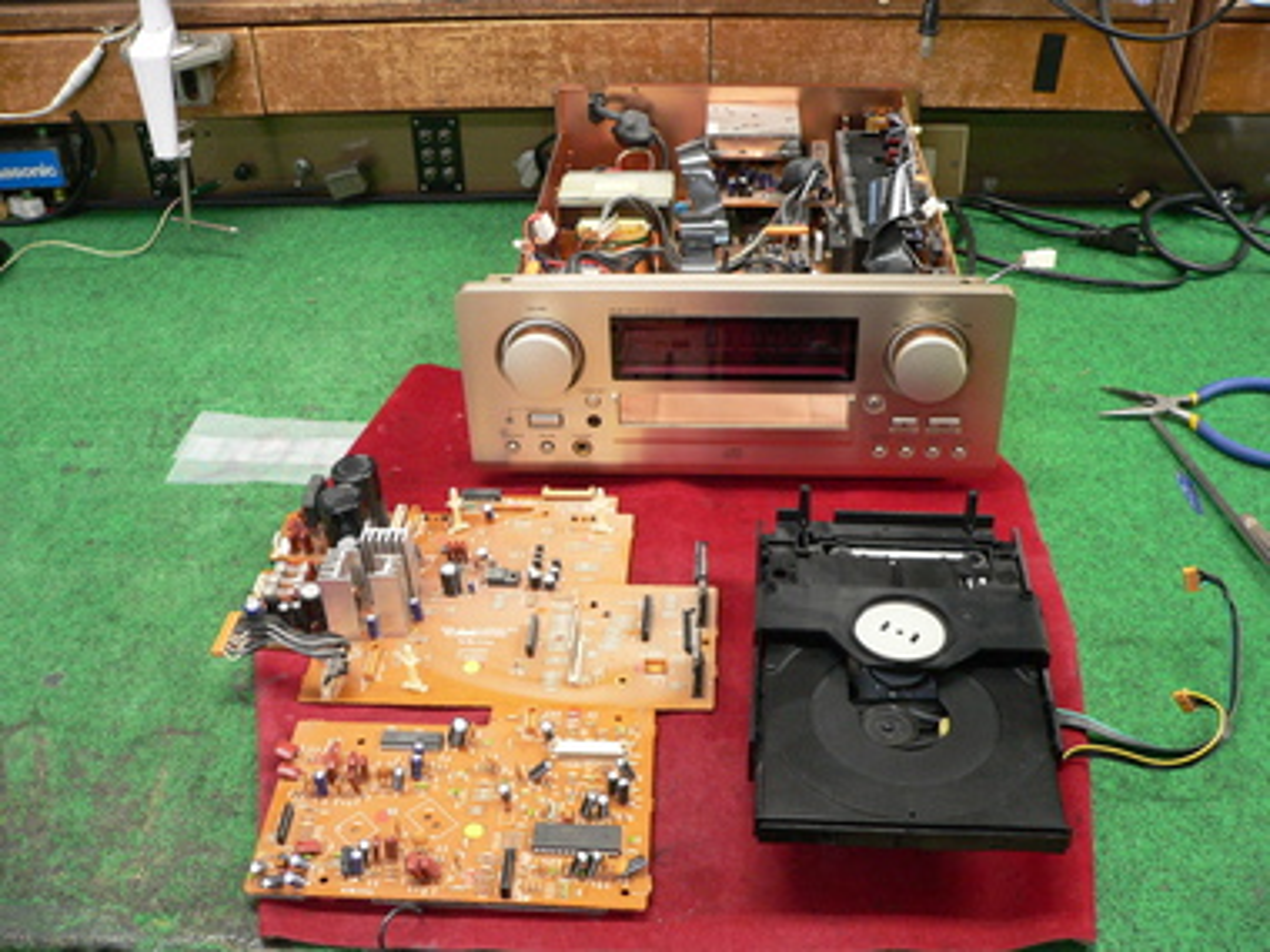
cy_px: 476
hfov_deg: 51.4
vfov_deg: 39.7
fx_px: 1321
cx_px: 635
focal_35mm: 36
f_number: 2.8
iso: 200
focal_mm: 6
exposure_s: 1/13
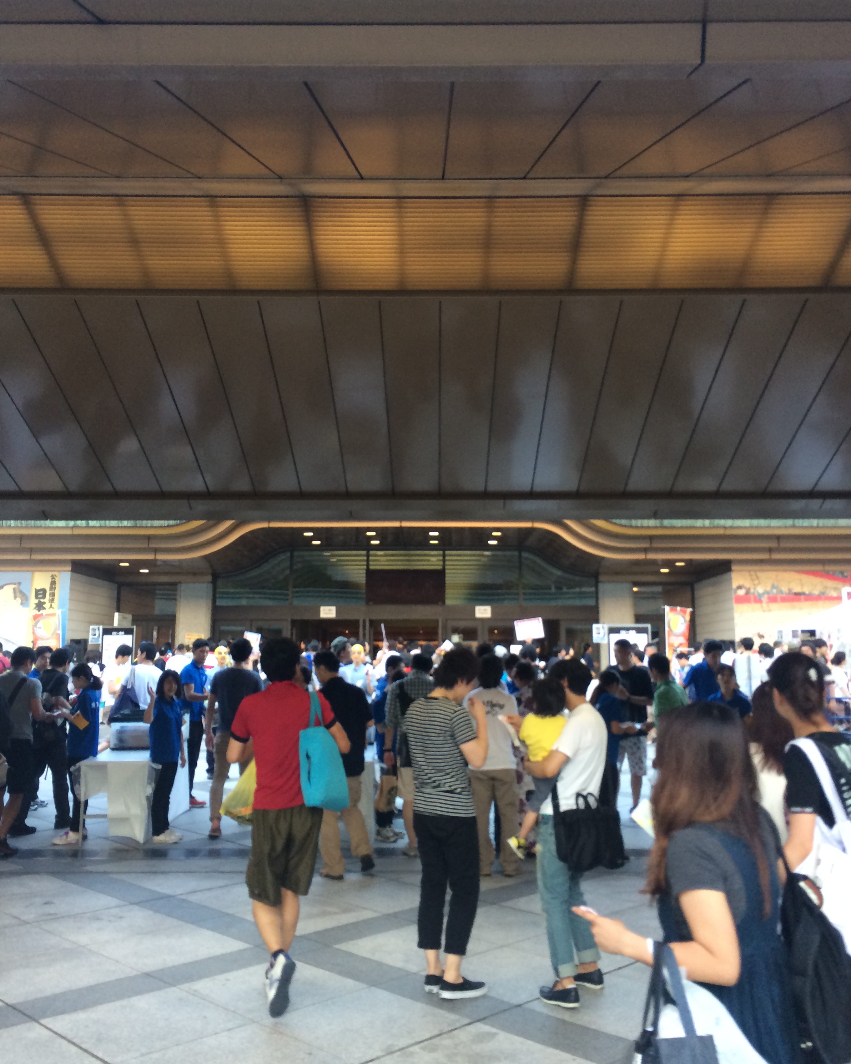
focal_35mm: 31
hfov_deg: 47.1
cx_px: 432
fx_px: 976
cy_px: 490
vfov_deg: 57.1
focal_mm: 4.15
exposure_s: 1/30
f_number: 2.2
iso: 32
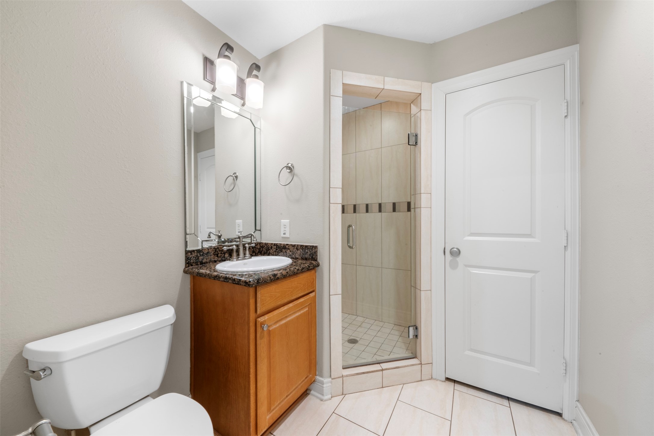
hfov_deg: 112.6
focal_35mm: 12
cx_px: 327
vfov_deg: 90.0
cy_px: 218
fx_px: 218
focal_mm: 12
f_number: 9
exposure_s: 6
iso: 250
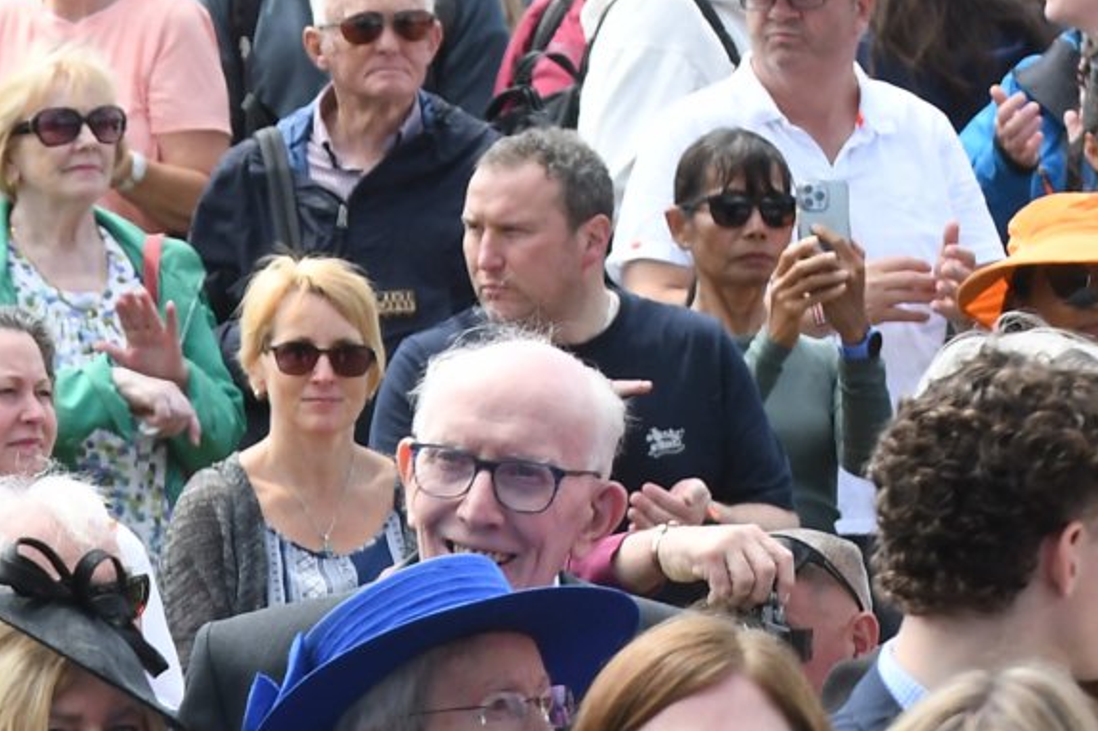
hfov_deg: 2.6
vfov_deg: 1.7
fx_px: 24476
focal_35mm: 803
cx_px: -402
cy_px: 399
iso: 640
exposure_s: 1/640
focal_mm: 150
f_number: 13
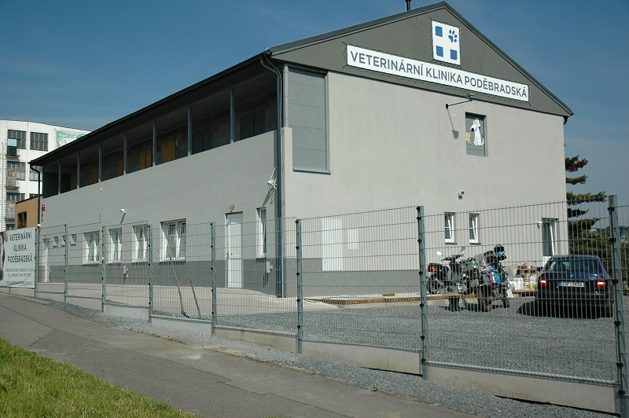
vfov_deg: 33.0
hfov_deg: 48.0
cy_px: 209
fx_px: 707
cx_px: 314
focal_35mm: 40
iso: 500
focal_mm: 27
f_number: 4
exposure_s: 1/8000
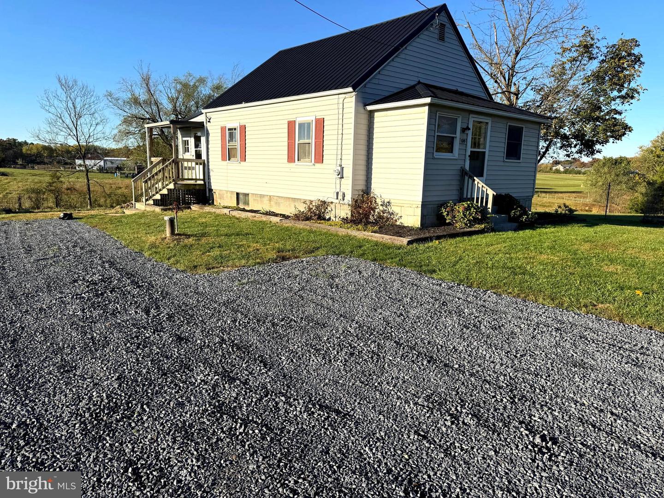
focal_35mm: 24
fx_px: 460
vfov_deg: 56.8
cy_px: 249
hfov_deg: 71.6
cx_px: 332
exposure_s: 1/3096
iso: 80
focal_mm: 6.76
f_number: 1.78
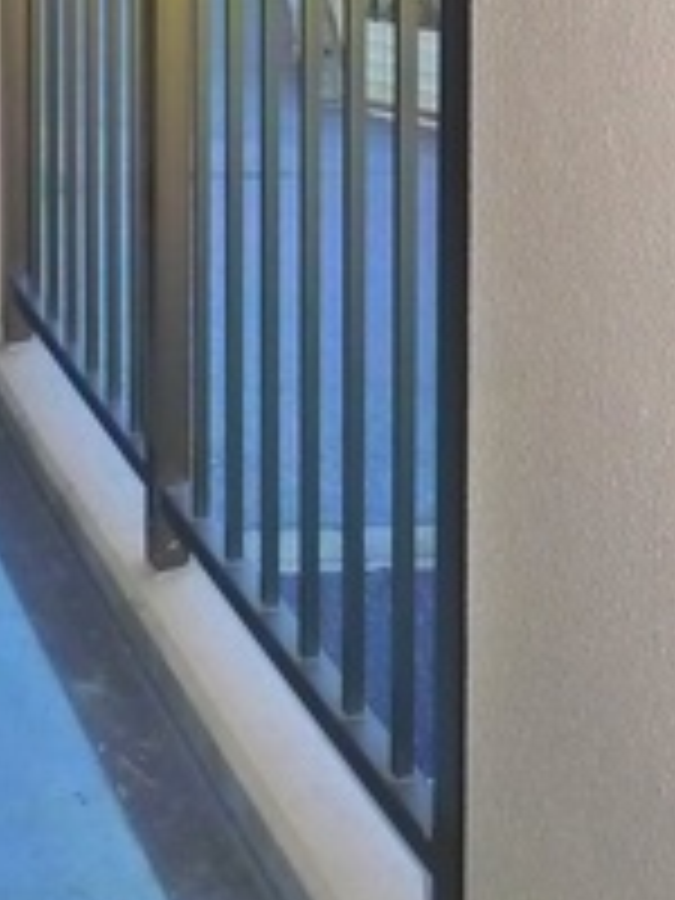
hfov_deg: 17.6
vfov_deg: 20.9
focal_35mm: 84
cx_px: 362
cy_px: -320
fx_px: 2184
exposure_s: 1/160
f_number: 2.8
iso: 400
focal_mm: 5.1
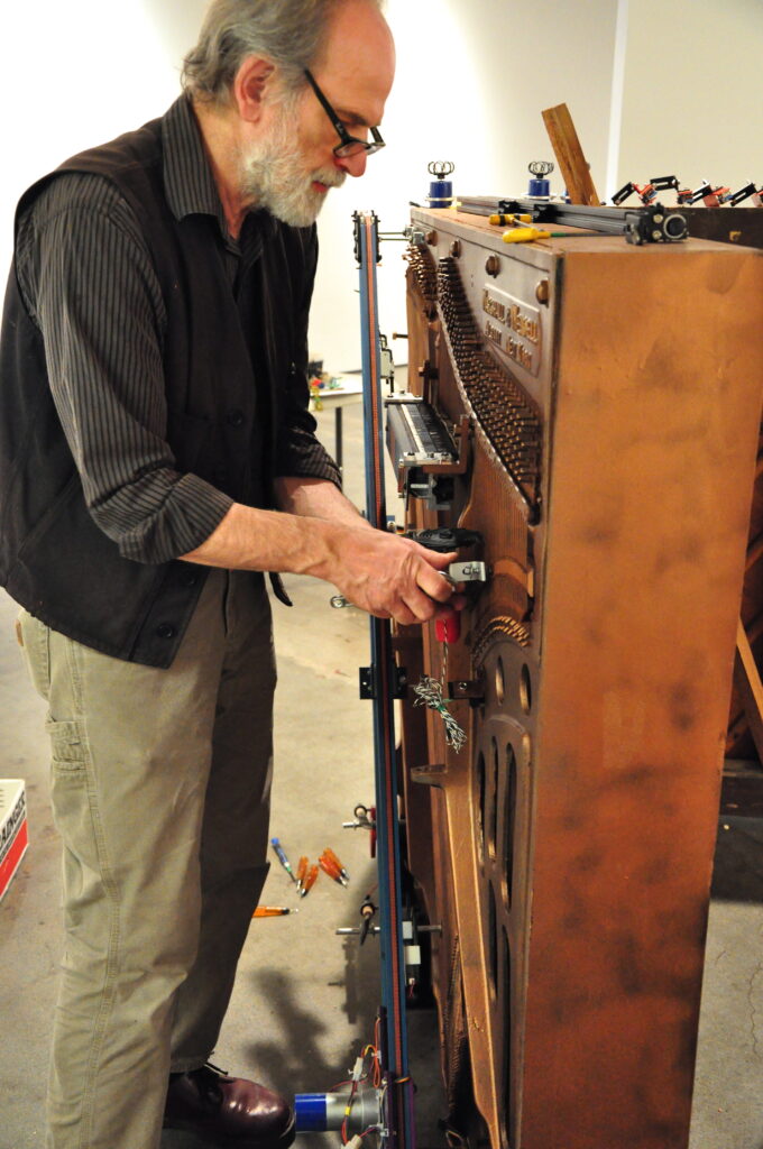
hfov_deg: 34.1
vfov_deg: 49.6
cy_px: 574
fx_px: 1243
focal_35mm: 39
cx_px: 382
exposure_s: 1/25
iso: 3200
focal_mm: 26
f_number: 4
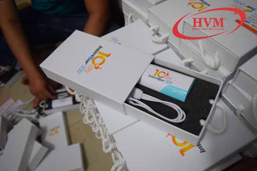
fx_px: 214
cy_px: 86
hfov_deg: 61.9
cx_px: 128
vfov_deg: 43.6
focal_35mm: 30
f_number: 4
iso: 2000
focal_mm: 20
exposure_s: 1/125
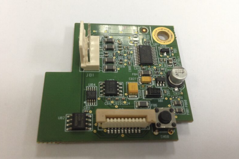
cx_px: 119
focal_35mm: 35
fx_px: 232
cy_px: 77
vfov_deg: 37.8
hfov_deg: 54.4
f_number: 2.4
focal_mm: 4.12
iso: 100
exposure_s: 1/20
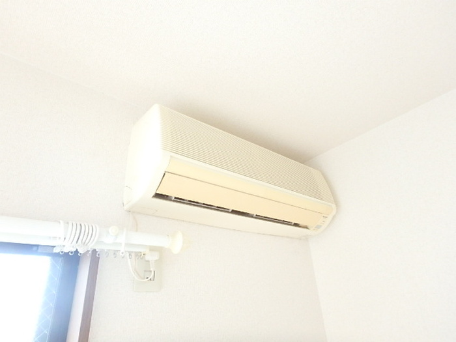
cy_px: 171
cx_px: 228
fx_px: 277
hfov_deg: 79.0
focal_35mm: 21
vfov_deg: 63.4
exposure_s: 1/30
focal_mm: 3.7
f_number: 3.5
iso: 800
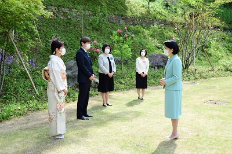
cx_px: 116
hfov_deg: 41.1
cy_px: 77
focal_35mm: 48
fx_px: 309
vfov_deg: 28.0
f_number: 5.6
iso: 64
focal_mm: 48
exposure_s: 1/125
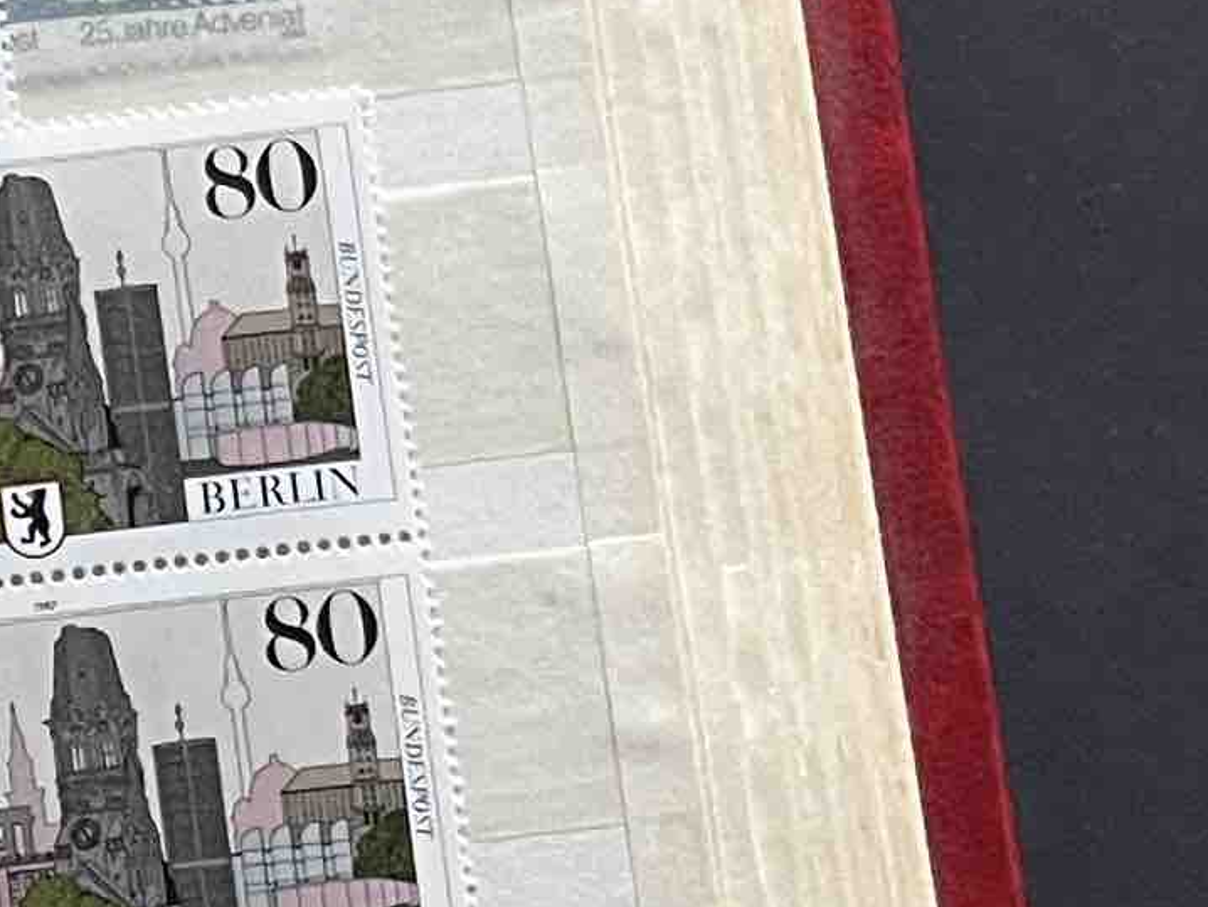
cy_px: 1368
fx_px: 5097
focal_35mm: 146
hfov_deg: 12.2
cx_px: -1063
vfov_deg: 9.9
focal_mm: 5.1
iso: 160
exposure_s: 1/60
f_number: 1.6
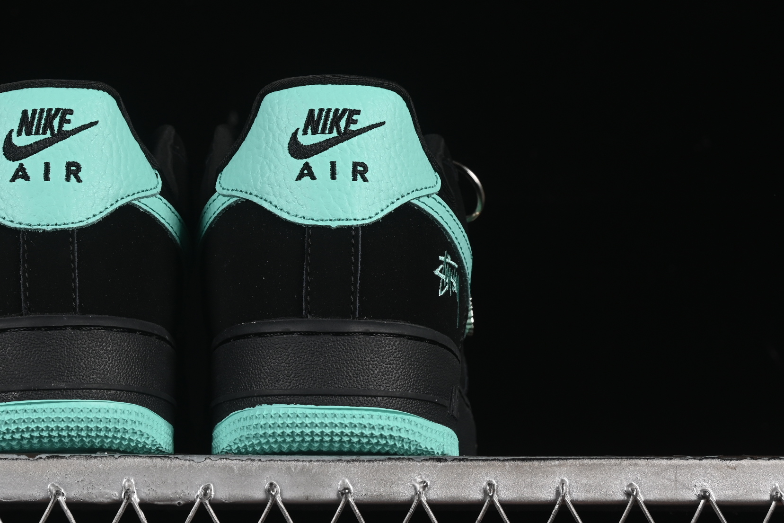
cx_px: 235
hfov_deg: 16.2
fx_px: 2744
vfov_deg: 10.9
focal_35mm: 126
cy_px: 179
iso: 160
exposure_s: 1/80
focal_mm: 50
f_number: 8
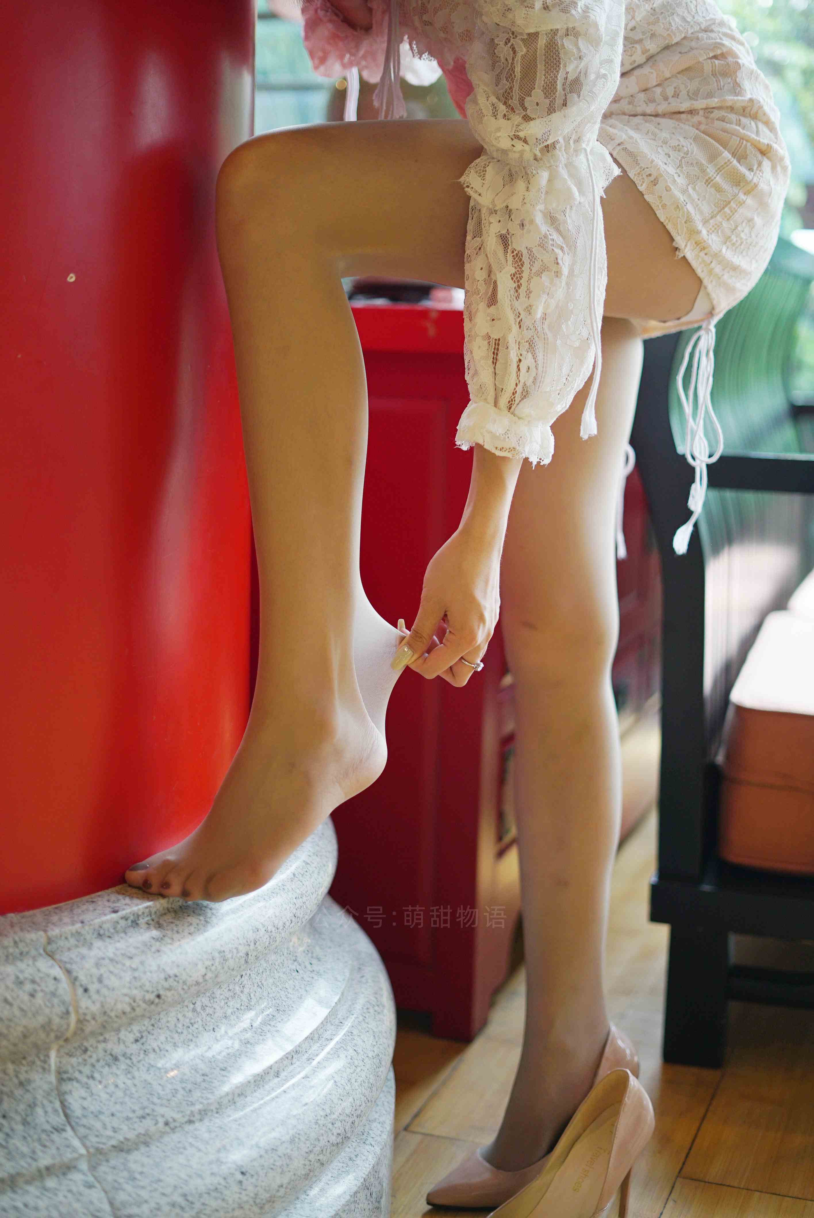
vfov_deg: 39.6
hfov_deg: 27.0
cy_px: 609
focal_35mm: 50
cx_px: 407
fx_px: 1693
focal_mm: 50
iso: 320
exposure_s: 1/400
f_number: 1.8
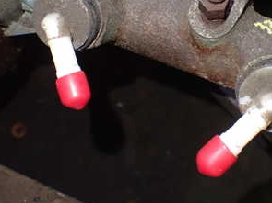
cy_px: 47
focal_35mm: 61
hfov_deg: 31.5
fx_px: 479
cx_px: 177
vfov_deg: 23.7
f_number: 2.3
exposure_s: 1/30
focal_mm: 5.4
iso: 1000
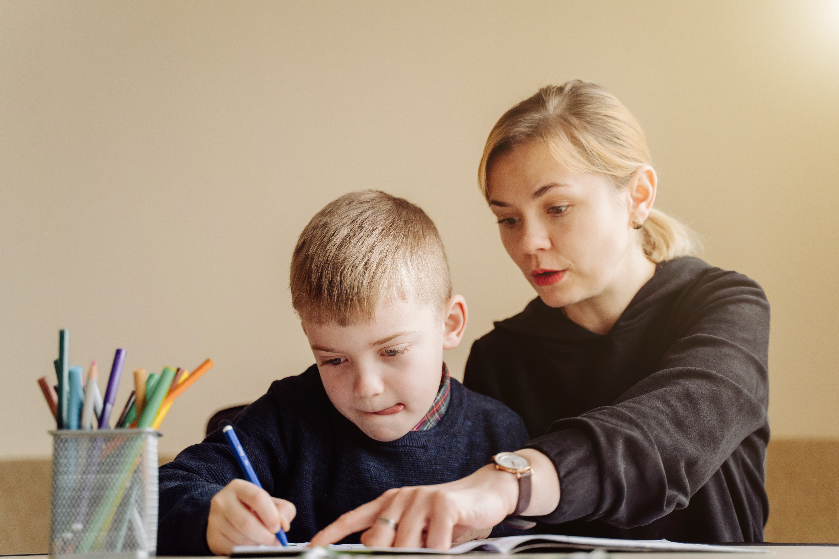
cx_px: 420
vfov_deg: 23.8
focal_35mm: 57
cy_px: 280
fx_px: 1328
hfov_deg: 35.1
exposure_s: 1/500
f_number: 2.8
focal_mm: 57
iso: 1250
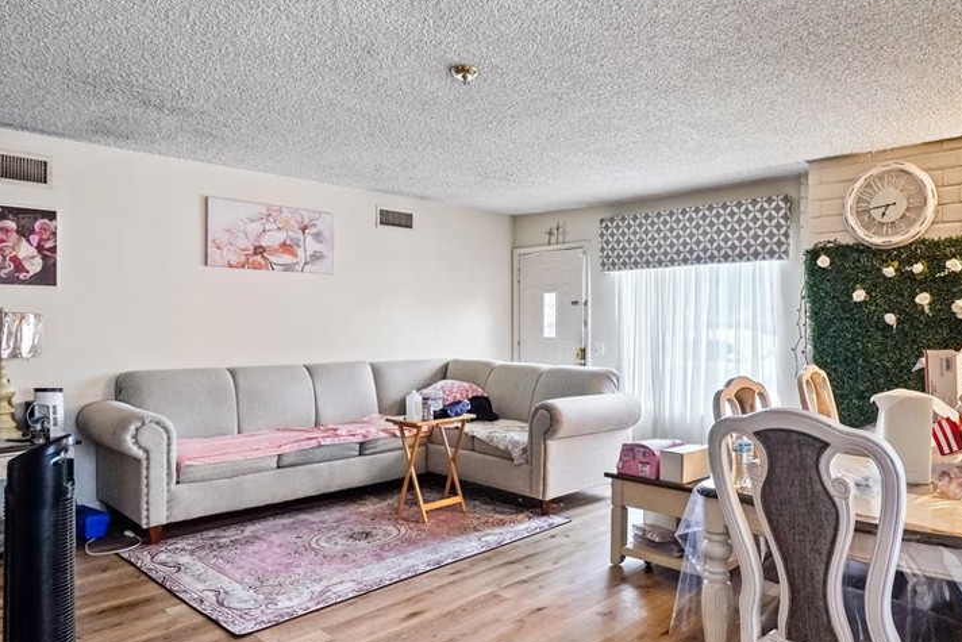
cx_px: 561
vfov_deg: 54.2
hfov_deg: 75.5
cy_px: 420
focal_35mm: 23
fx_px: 615
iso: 2500
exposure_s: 1/25
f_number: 5
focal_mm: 16
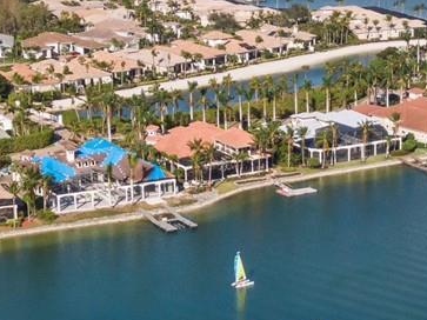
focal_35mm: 110
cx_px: 367
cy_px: 224
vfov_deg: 13.4
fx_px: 1356
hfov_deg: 17.7
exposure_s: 1/320
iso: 100
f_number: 3.4
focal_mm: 6.77
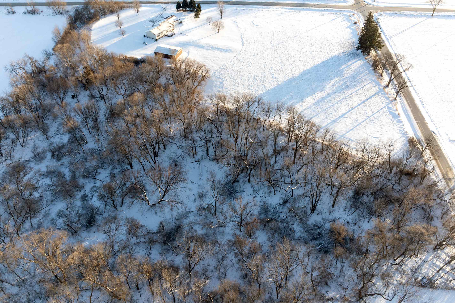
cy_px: 138
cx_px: 222
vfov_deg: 47.9
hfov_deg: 67.4
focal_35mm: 27
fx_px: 341
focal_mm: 12.29
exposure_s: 1/240
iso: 200
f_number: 6.3
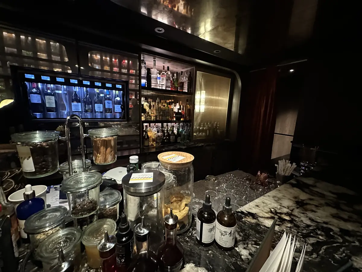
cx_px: 181
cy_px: 136
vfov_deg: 85.7
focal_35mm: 14
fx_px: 146
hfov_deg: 102.1
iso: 1250
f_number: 2.2
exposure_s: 1/30
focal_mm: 2.22
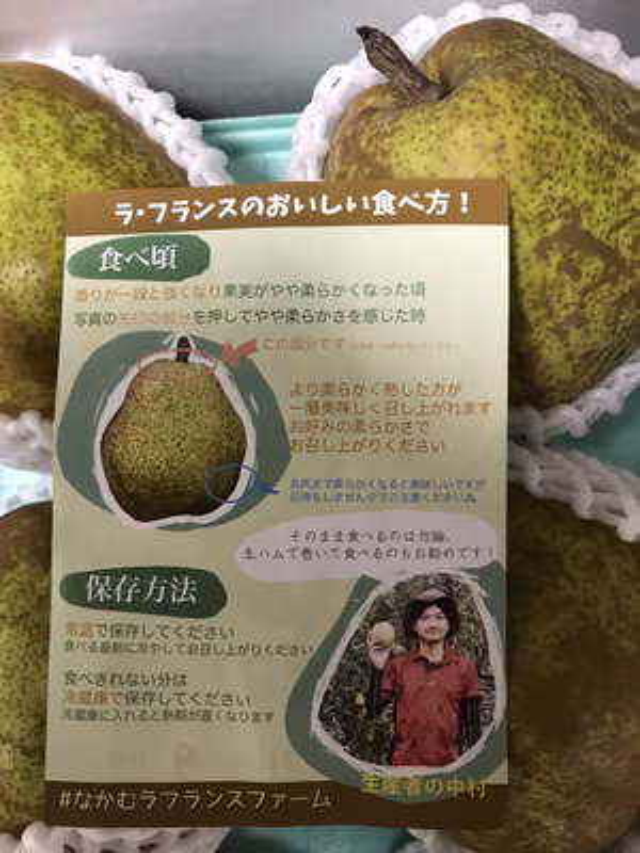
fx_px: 690
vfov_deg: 63.4
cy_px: 426
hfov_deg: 49.7
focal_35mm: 28
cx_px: 320
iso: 50
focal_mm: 3.99
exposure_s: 1/17
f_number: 1.8
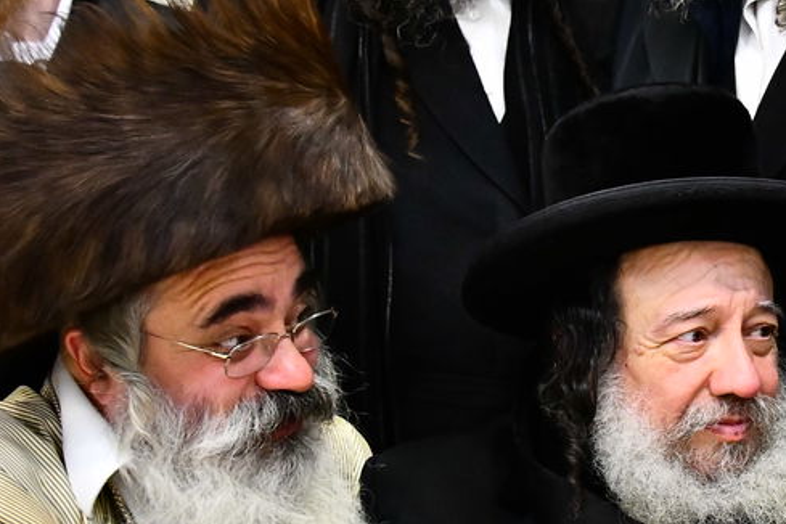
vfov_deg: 13.3
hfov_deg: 18.9
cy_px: 324
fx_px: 2249
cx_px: 890
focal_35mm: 103
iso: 4000
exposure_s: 1/125
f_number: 5.6
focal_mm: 36
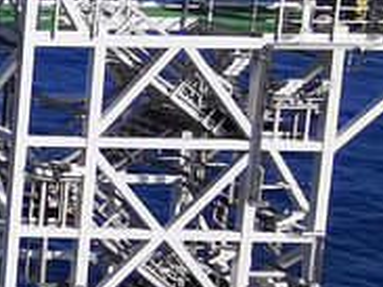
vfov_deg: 12.9
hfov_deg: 11.6
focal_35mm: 112
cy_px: -36
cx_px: -705
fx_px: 1238
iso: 50
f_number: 2.2
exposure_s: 1/1227
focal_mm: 2.35
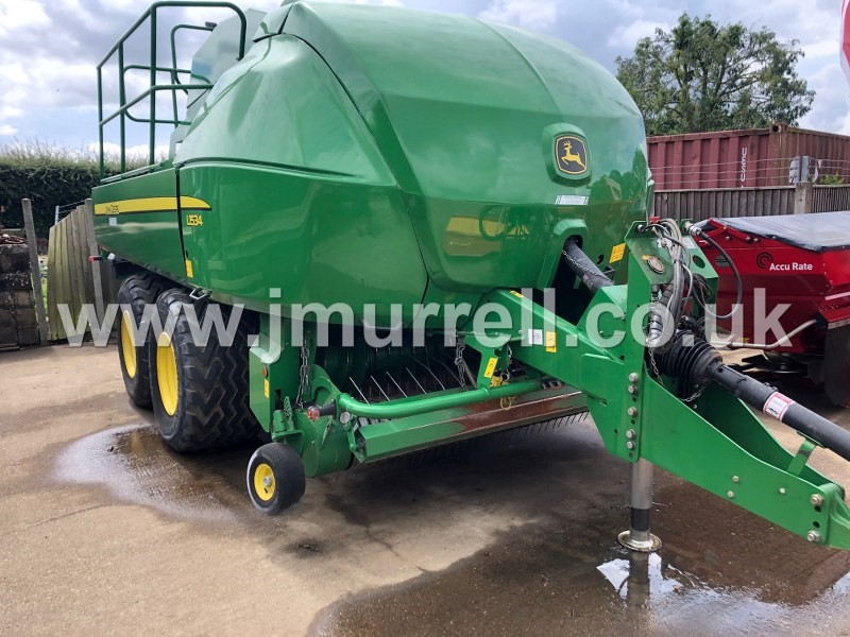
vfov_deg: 49.7
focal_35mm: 28
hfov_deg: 63.4
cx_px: 425
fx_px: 688
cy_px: 318
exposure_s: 1/444
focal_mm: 3.99
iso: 20
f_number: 1.8
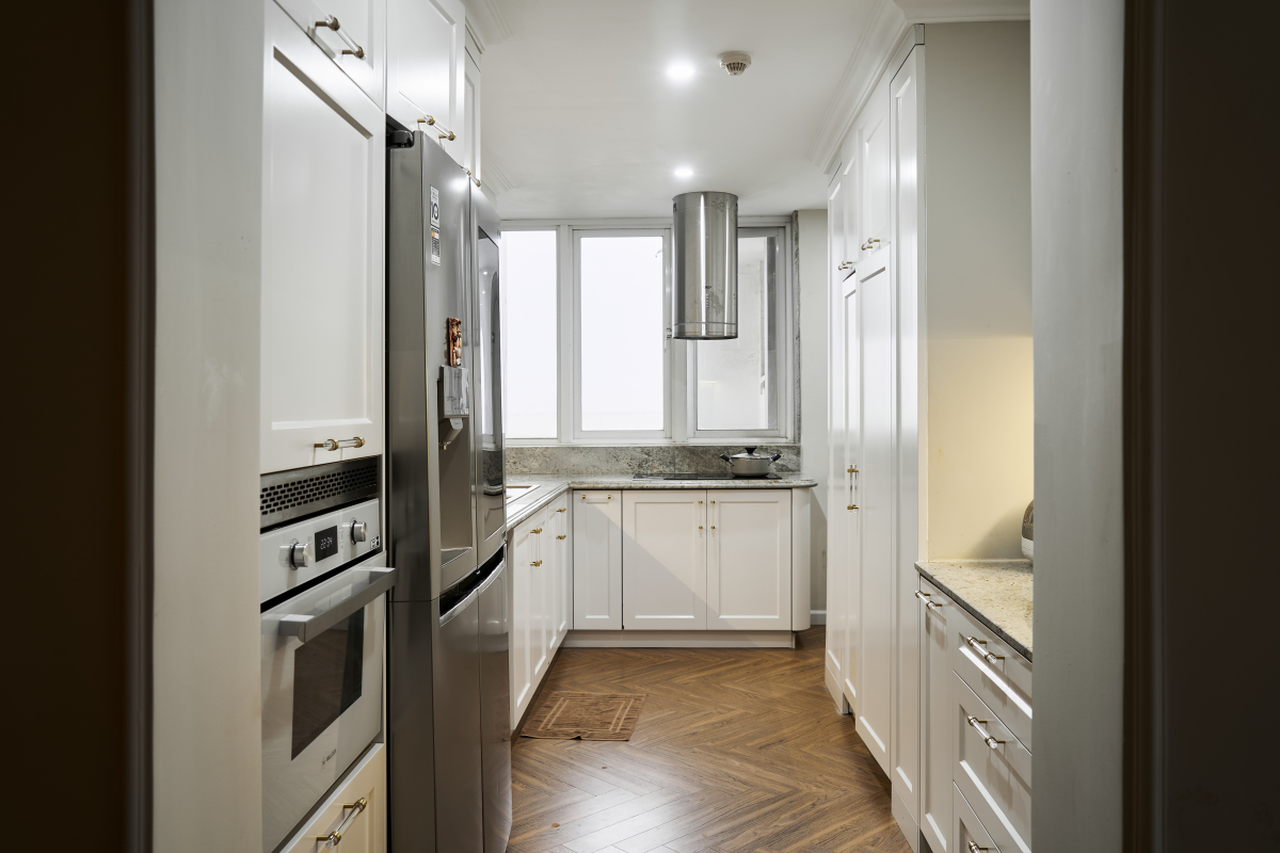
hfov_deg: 67.4
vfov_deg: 47.9
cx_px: 640
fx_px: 960
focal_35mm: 27
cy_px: 426
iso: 100
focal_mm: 27
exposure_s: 1/6
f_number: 5.6
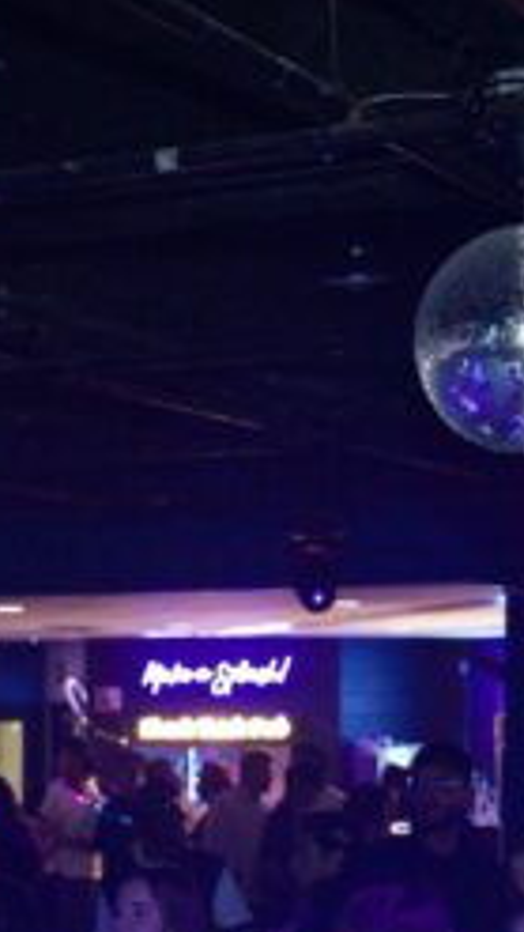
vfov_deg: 22.4
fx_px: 2321
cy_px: 747
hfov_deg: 12.9
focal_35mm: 94
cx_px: 177
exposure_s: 1/100
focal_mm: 37
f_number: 2.8
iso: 6400
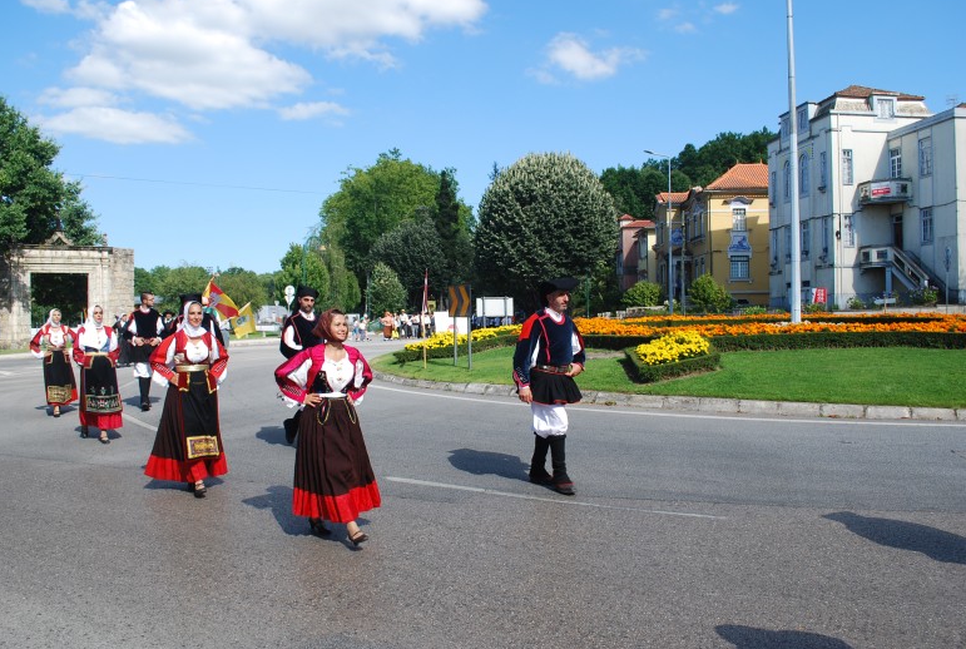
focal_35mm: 28
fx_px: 753
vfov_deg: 46.6
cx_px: 475
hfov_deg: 65.3
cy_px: 325
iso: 100
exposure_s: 1/200
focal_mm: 18
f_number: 7.1
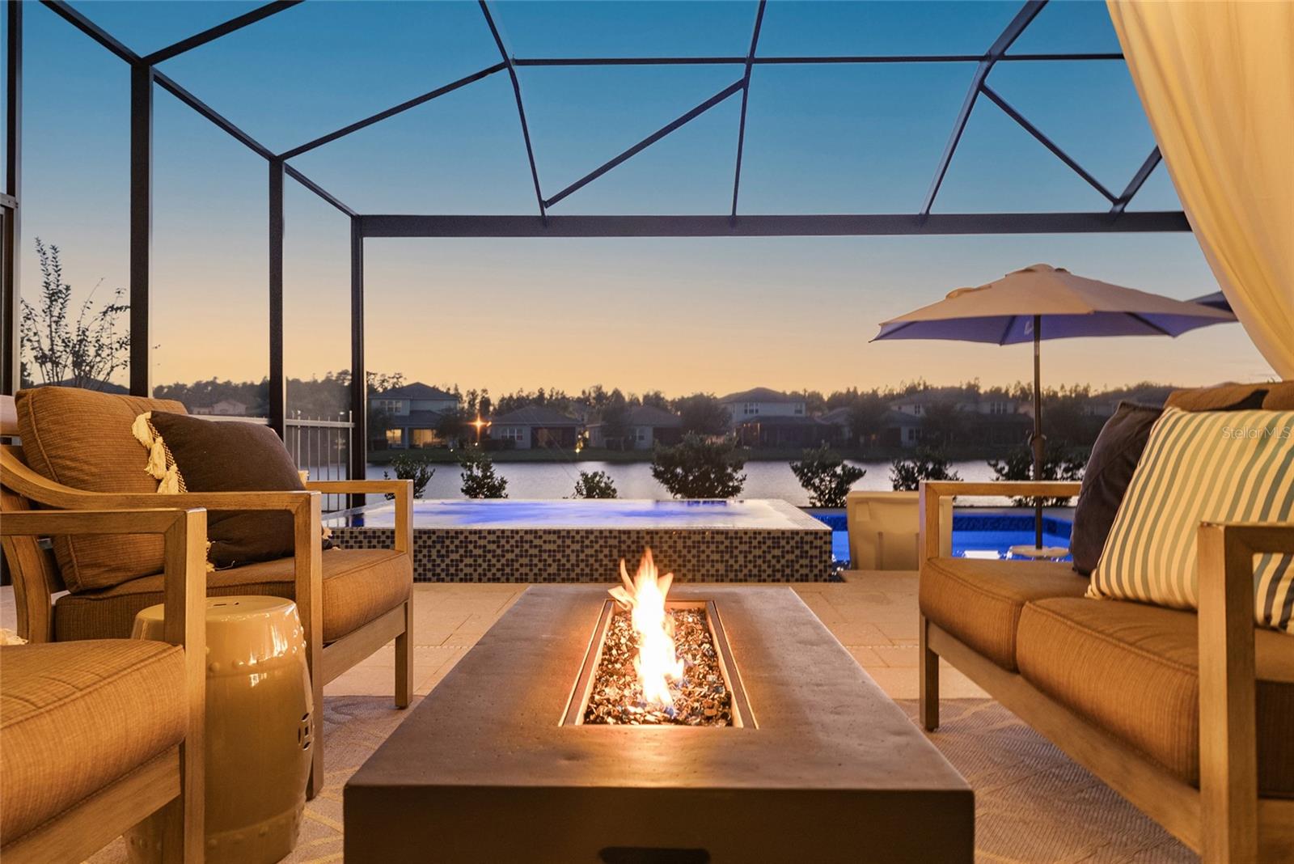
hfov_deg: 73.7
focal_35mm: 24
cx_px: 647
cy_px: 432
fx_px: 863
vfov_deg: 53.2
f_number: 5.6
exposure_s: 5
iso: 640
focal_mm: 24
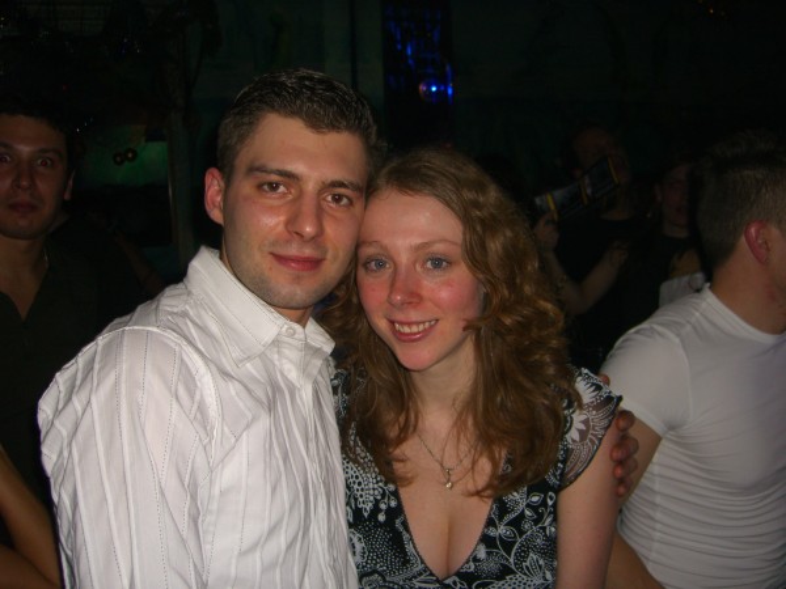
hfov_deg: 49.0
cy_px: 294
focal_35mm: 38
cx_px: 393
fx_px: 863
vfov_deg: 37.7
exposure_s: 1/60
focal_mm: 7.9
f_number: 2.8
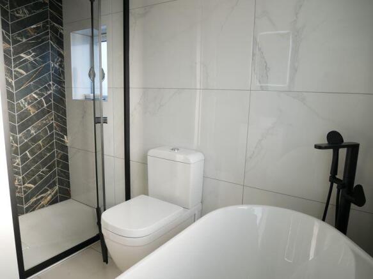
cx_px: 186
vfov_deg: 56.8
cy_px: 140
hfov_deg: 71.6
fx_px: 259
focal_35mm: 24
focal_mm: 12
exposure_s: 1/100
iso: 200
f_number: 3.5
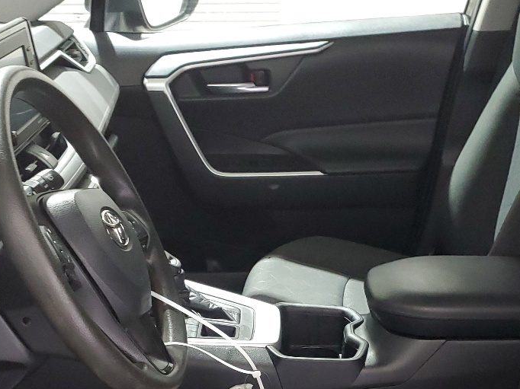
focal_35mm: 61
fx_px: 916
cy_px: 384
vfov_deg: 23.1
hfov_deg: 31.7
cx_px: 281
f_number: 1.5
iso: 314
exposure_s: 1/30
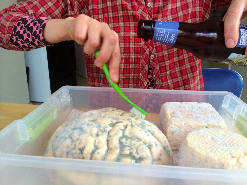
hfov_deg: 60.0
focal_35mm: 30
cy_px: 92
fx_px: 214
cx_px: 124
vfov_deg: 46.8
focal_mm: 4.12
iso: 50
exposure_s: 1/60
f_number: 2.2
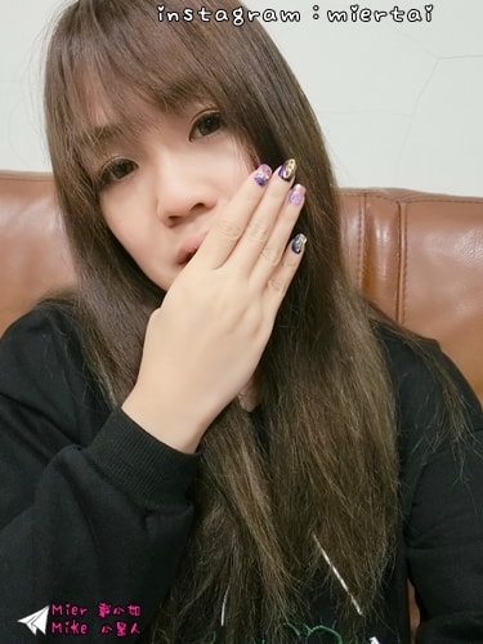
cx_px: 242
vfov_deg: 79.0
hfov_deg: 63.4
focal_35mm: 21
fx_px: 391
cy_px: 322
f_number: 2.8
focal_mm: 4.58
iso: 500
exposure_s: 1/20
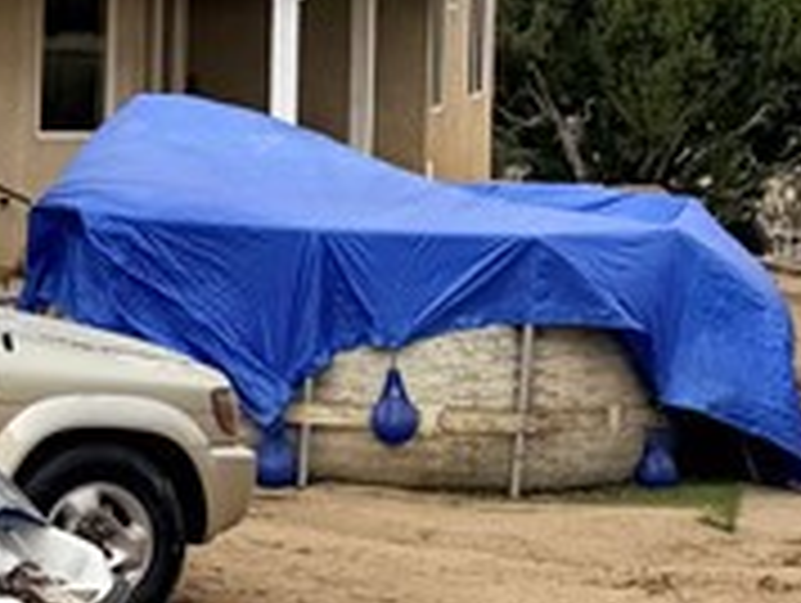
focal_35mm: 138
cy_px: 32
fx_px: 3198
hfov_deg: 11.1
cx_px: -1323
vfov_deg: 10.7
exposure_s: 1/2445
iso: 80
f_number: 1.78
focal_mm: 6.76
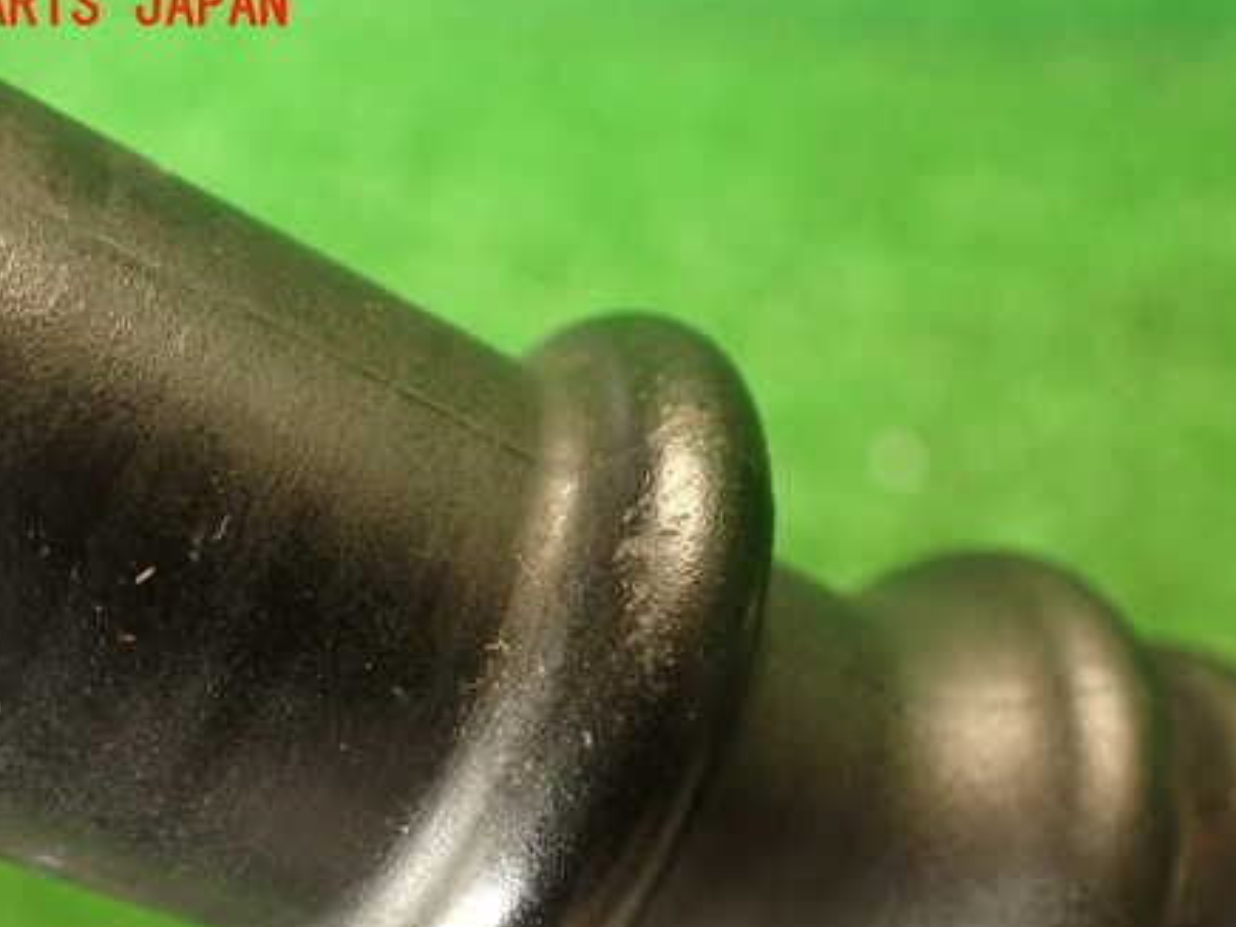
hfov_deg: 42.9
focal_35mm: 44
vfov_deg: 32.6
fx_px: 1571
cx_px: 624
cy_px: 609
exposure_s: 1/30
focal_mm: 5.79
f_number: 2.4
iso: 400
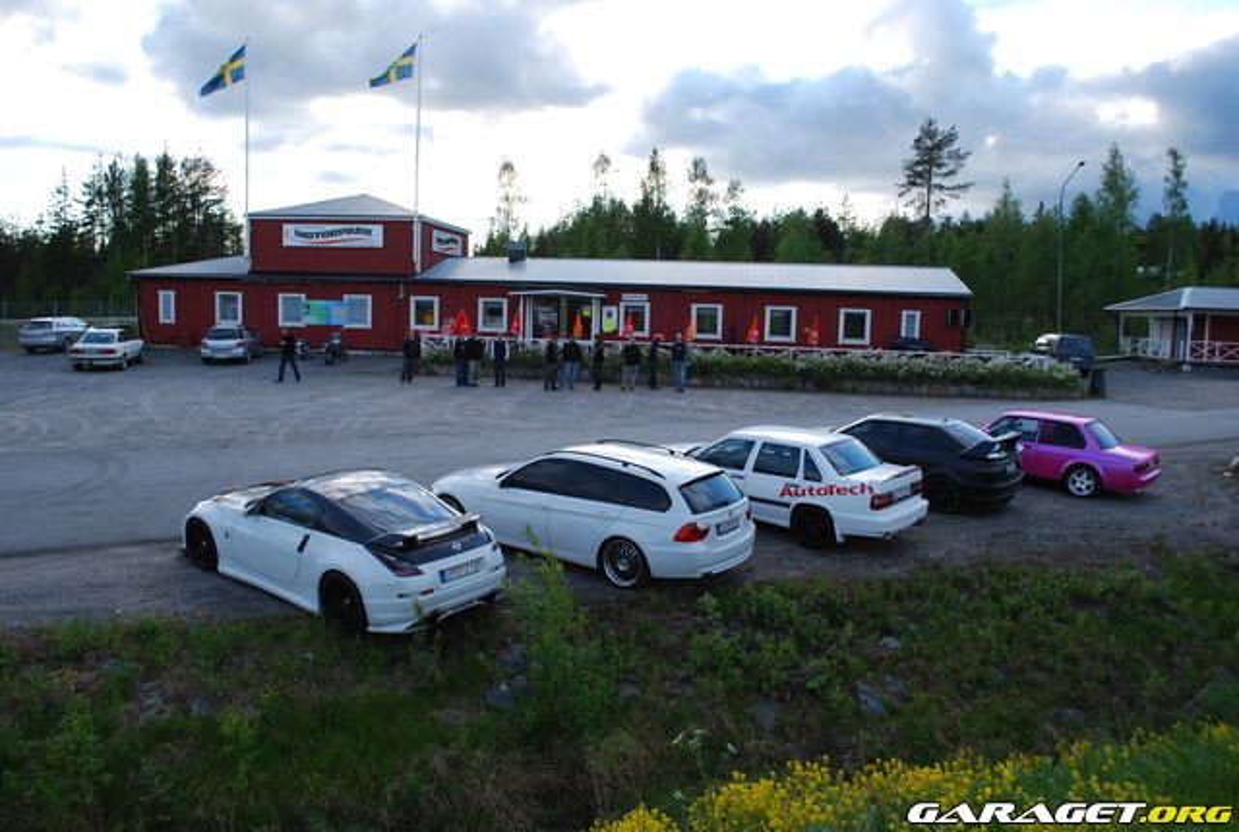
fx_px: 931
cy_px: 416
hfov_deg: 67.3
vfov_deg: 48.2
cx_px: 620
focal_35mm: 27
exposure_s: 1/160
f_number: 6.3
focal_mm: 18
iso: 100
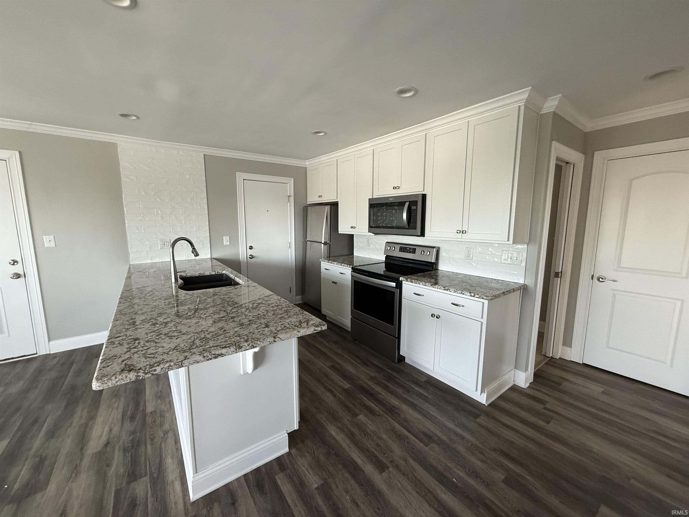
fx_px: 279
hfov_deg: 102.1
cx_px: 344
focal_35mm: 14
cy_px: 258
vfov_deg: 85.7
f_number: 2.2
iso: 320
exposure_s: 1/99
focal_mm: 2.22
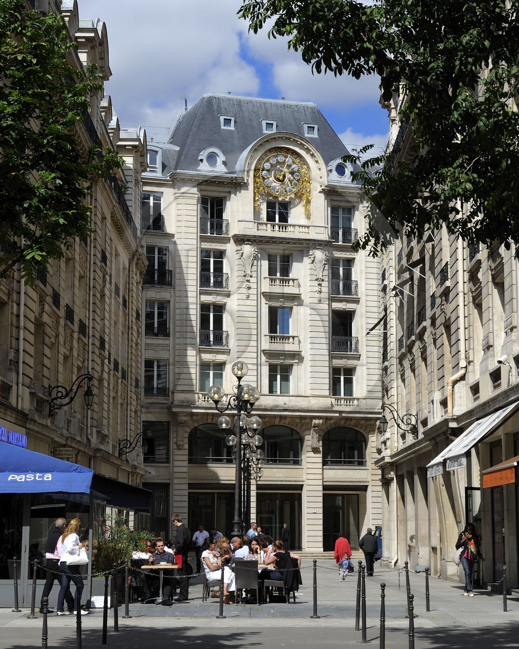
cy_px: 306
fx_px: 1536
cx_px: 260
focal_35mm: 80
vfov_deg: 23.8
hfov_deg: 19.2
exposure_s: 1/200
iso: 200
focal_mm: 70
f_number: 13
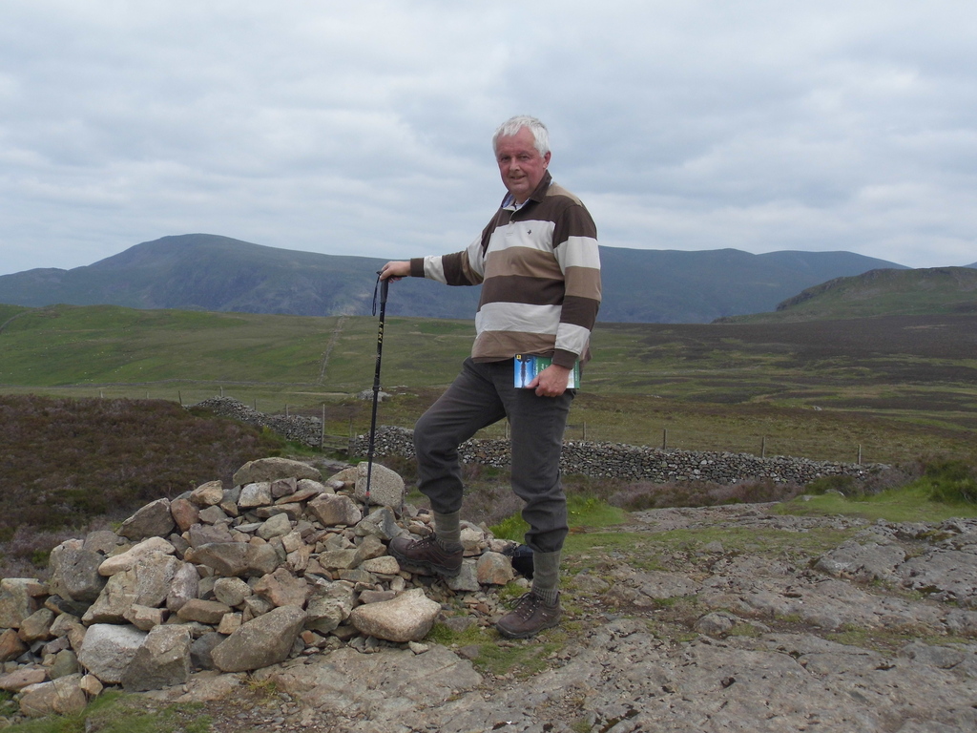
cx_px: 488
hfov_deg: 52.6
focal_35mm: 35
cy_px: 366
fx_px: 988
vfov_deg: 40.7
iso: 100
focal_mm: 6.3
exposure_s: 1/250
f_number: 8.3
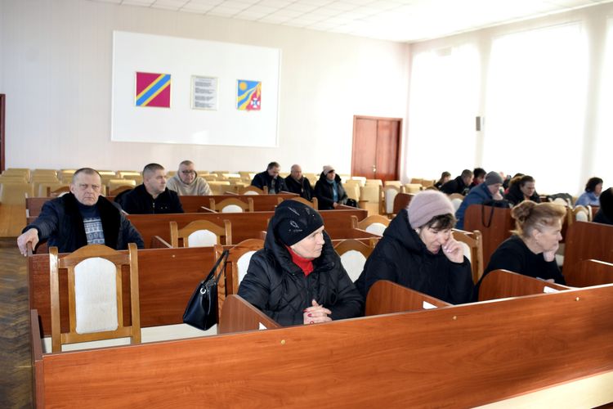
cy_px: 204
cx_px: 306
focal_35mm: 33
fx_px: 562
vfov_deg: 40.0
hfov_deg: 57.2
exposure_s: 1/125
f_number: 5.6
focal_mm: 22
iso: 400
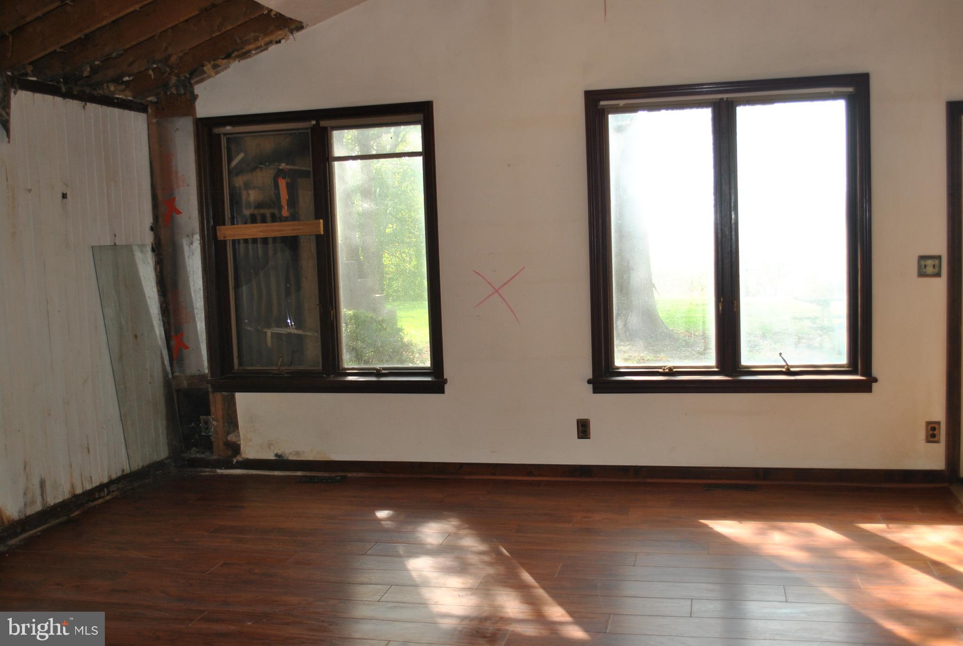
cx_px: 482
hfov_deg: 53.0
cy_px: 323
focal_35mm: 36
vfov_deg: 37.0
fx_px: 965
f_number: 4
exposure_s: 1/100
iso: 200
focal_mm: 24
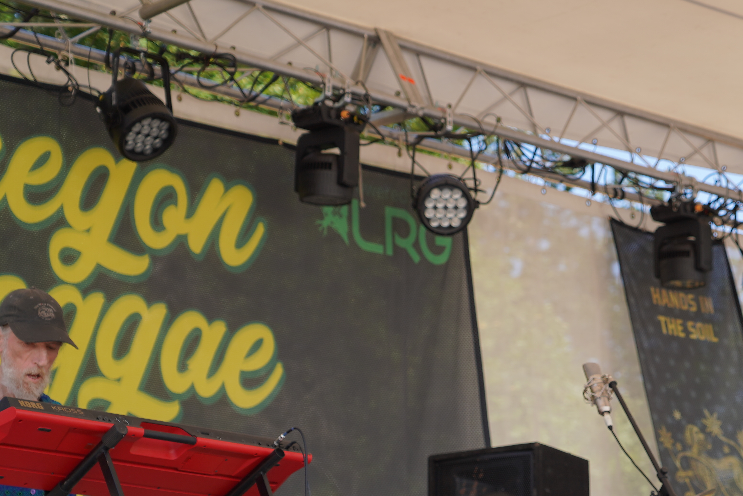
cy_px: 367
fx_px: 2827
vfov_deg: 10.0
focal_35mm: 137
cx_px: 609
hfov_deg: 14.9
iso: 100
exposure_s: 1/320
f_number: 4.5
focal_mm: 71
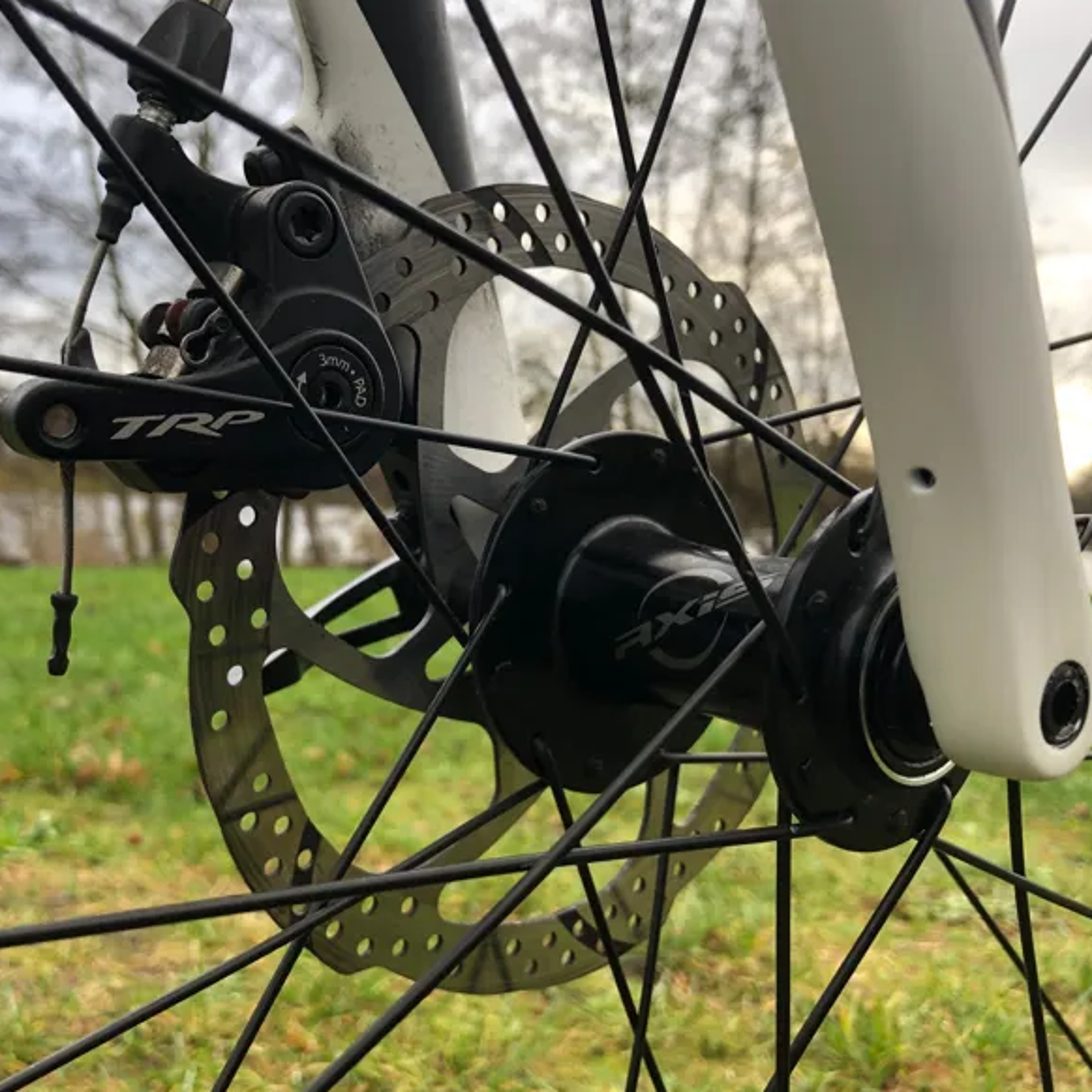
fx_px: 1213
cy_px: 537
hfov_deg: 48.2
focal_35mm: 34
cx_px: 445
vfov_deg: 48.4
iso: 25
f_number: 1.8
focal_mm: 4
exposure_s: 1/120
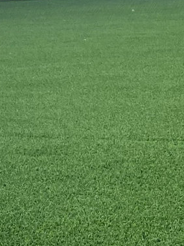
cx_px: -76
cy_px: 176
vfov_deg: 16.5
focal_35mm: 119
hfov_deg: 12.0
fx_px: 842
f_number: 1.8
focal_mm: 4.25
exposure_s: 1/1114
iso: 32
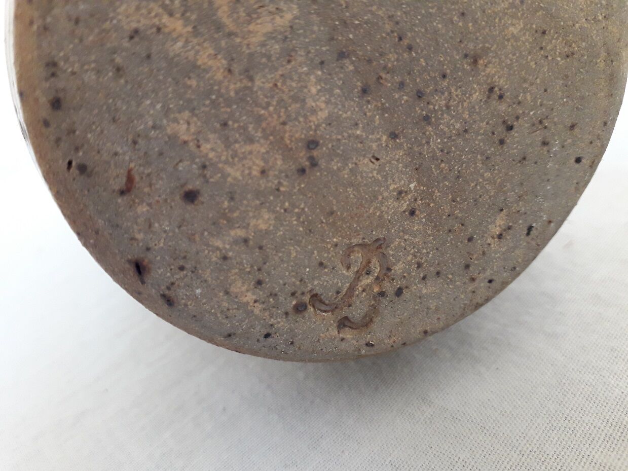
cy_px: 236
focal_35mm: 27
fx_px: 490
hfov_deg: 65.3
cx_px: 314
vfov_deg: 51.3
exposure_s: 1/50
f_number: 1.9
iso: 160
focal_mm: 3.6
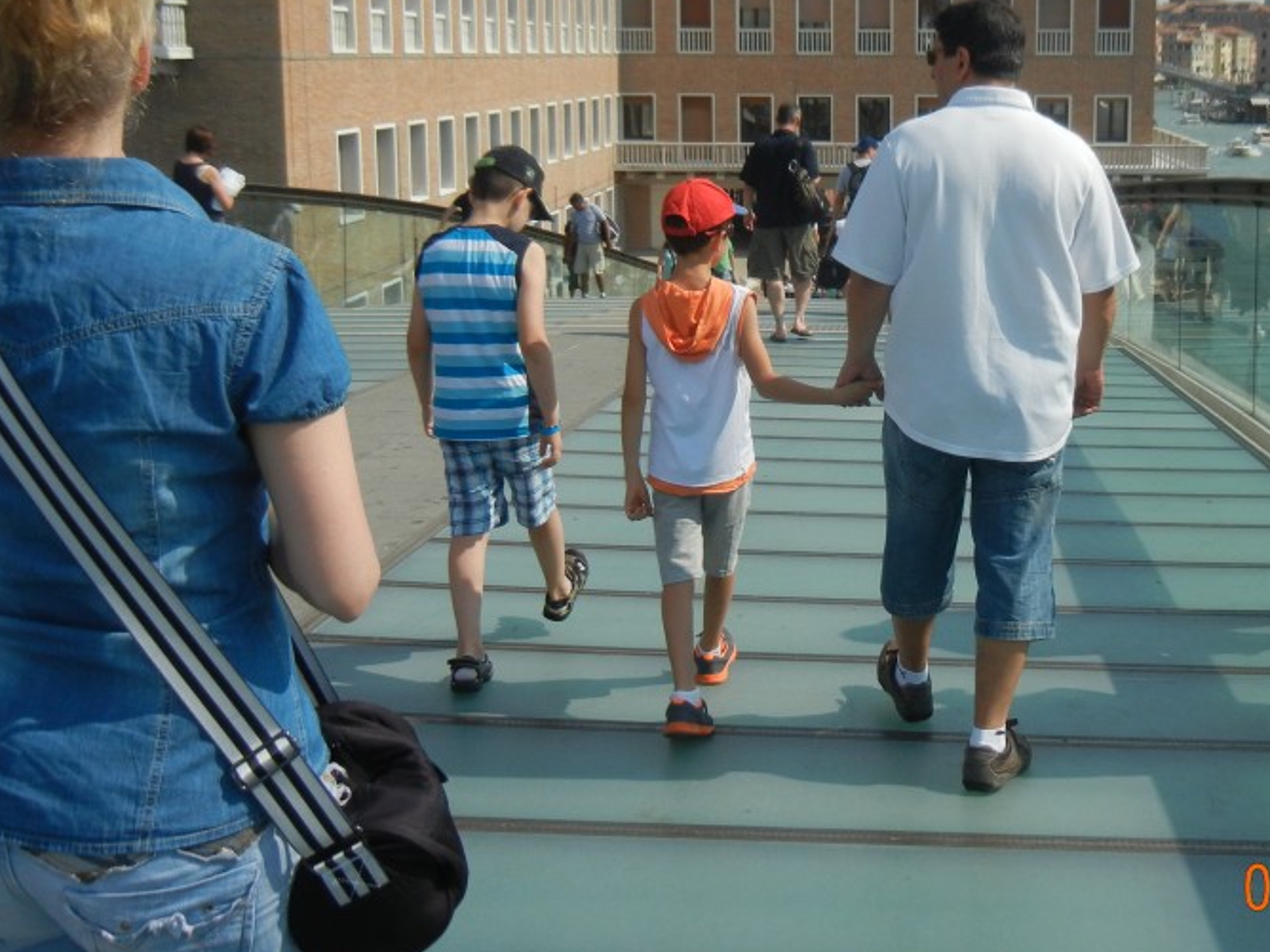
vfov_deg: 31.3
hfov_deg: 40.6
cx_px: 869
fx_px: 1688
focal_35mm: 46
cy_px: 310
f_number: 7
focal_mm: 5.4
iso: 160
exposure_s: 1/600
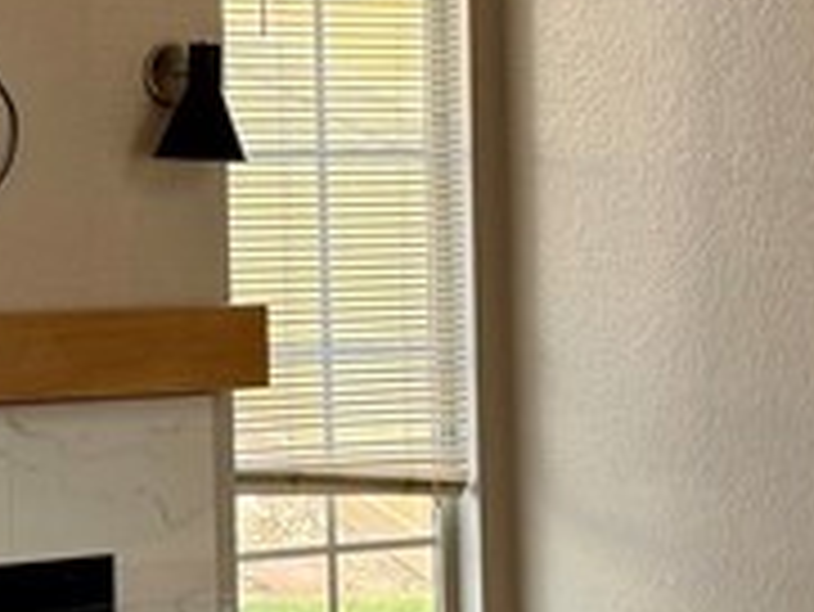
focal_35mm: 136
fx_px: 3200
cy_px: 369
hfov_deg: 14.5
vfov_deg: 10.9
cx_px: 288
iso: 100
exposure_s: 1/154
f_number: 1.78
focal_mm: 6.76
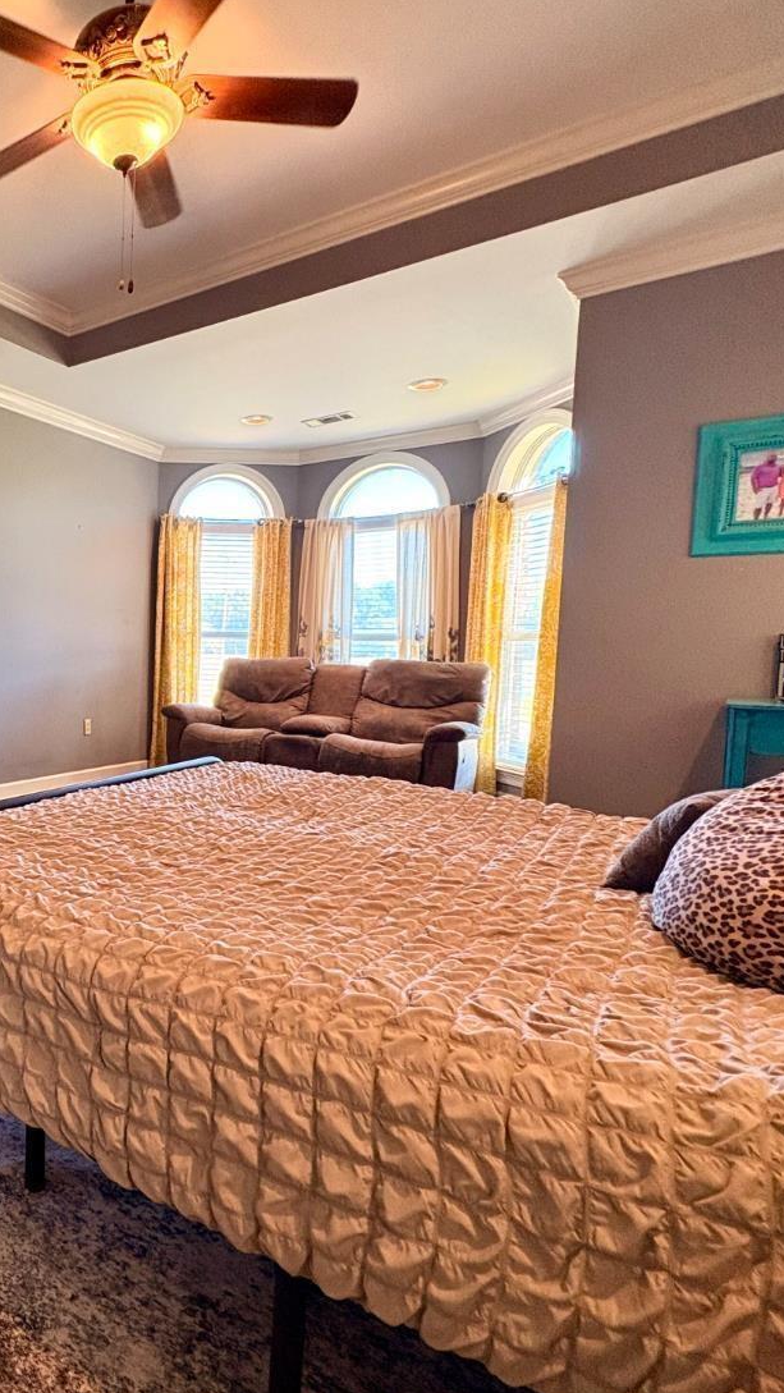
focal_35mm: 21
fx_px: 776
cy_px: 694
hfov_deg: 45.7
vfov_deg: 83.8
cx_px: 10
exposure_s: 1/60
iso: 250
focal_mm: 2.22
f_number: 2.2
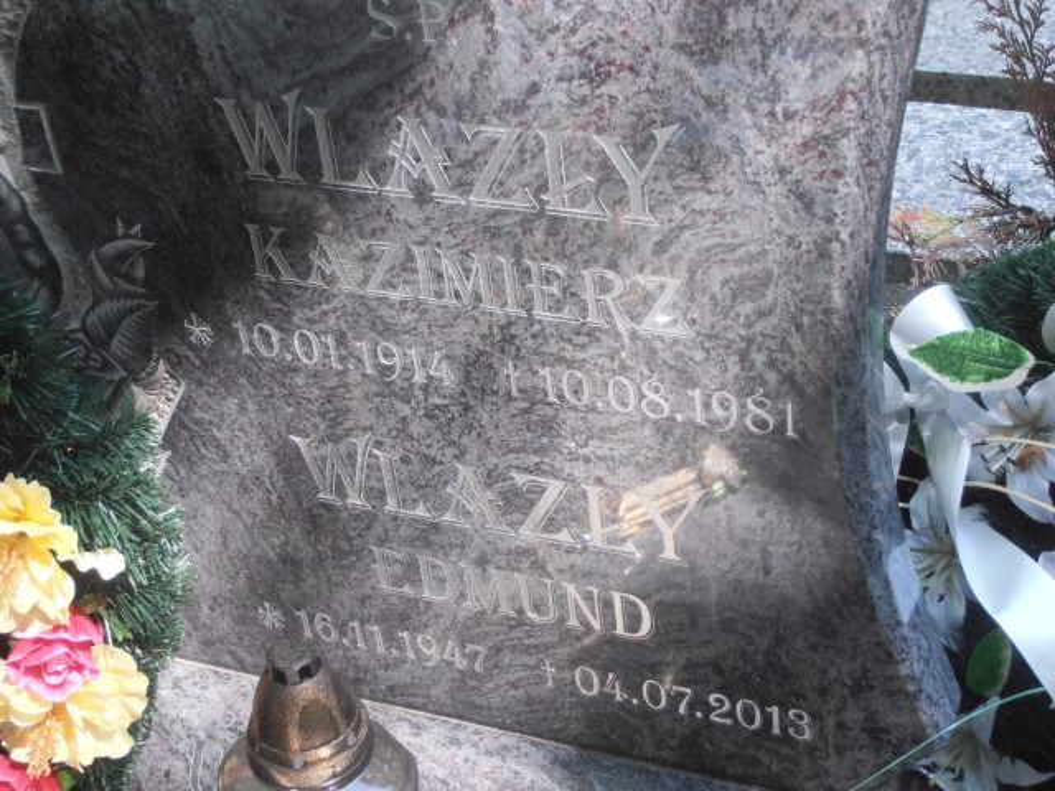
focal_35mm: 69
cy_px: 396
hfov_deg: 28.2
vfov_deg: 21.3
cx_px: 528
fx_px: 2103
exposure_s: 1/50
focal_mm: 12.29
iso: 125
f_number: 4.8
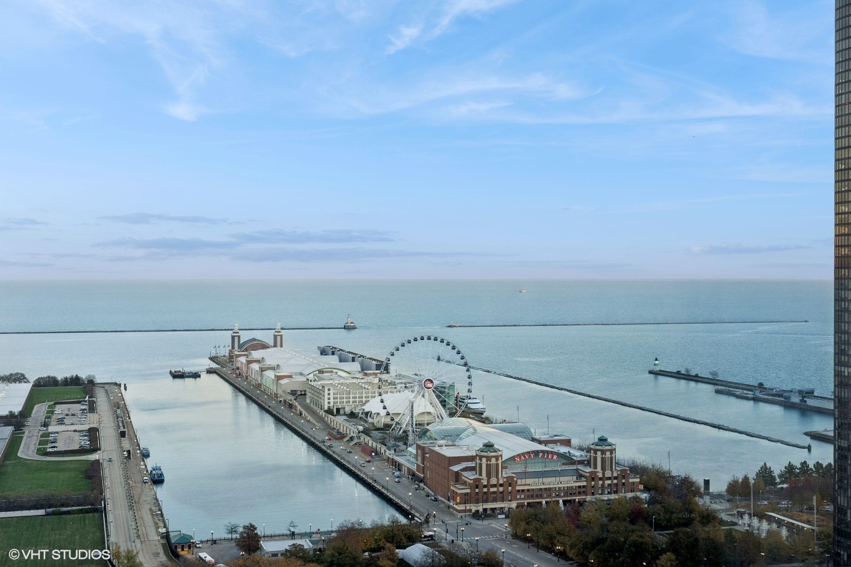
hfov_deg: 43.6
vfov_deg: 29.9
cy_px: 284
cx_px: 426
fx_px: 1063
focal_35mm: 45
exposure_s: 1/40
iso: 320
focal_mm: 30
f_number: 8
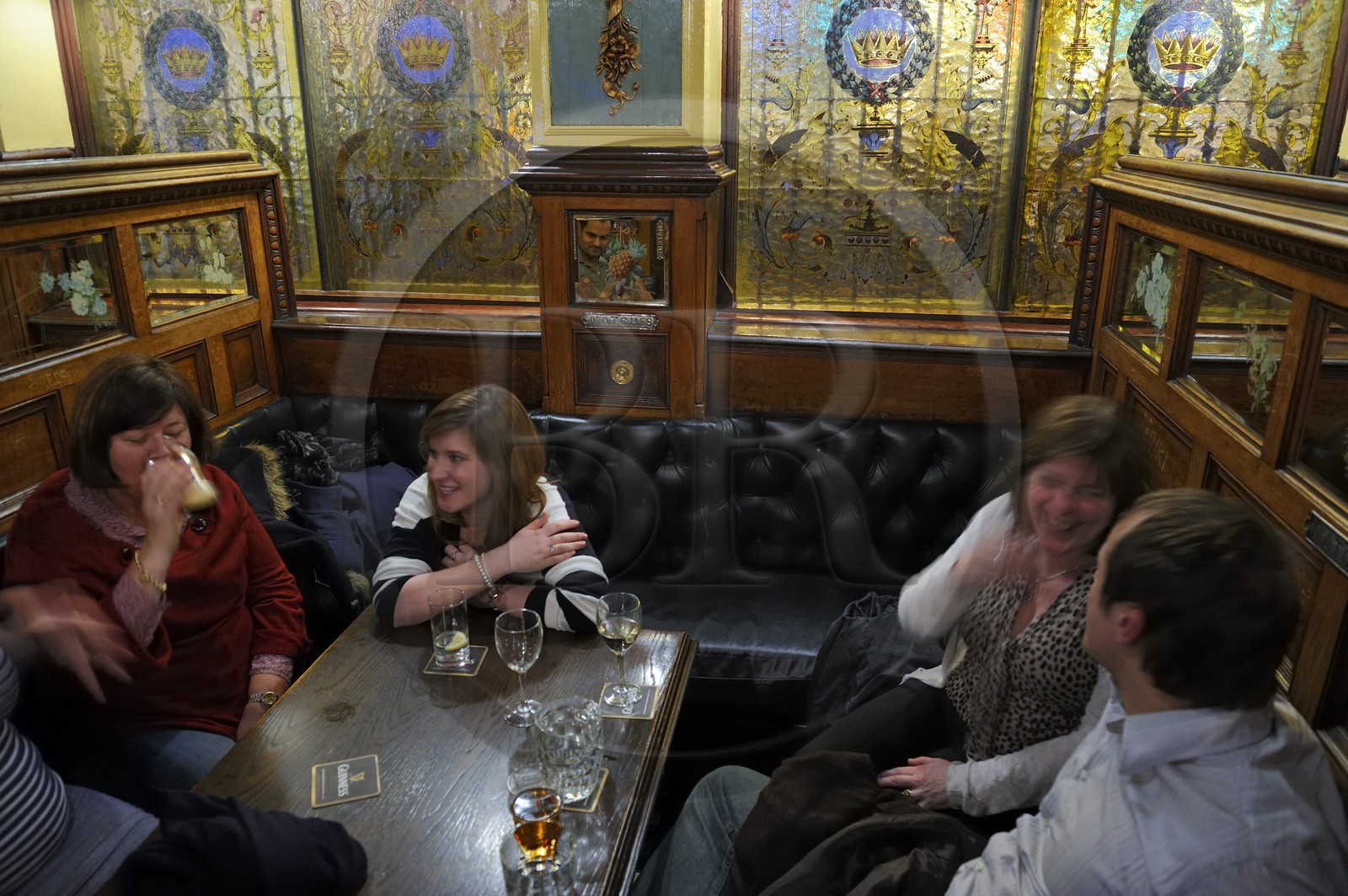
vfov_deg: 53.1
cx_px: 674
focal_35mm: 24
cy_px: 448
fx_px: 898
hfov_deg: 73.8
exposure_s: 1/4
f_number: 4
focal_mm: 24
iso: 1600
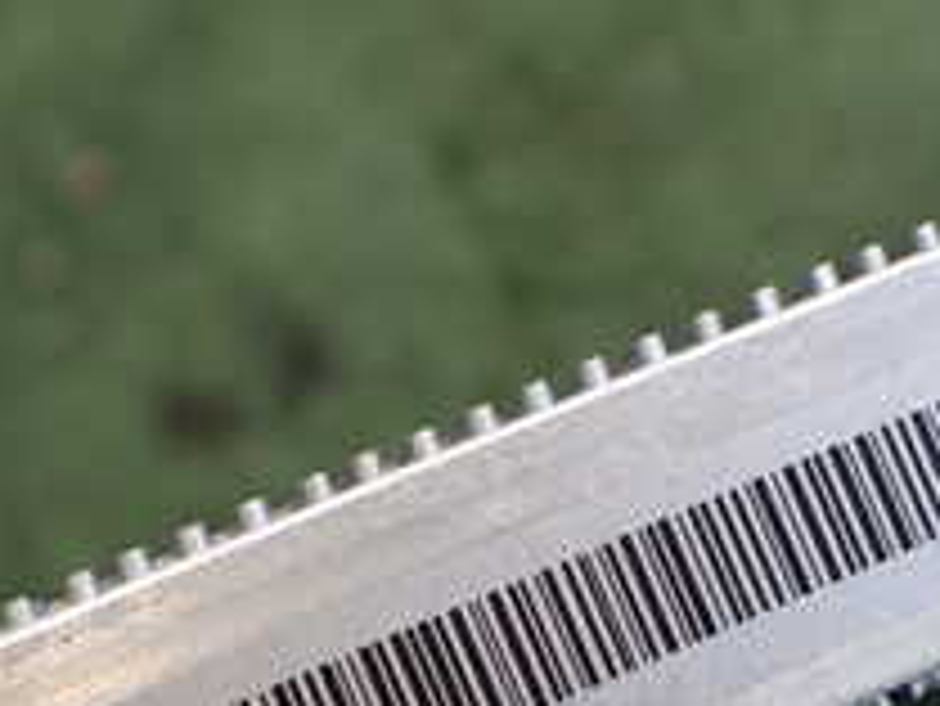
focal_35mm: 86
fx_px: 2337
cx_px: 468
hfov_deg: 22.7
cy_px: 760
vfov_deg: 16.7
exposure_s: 1/125
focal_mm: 5.4
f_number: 2.3
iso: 160
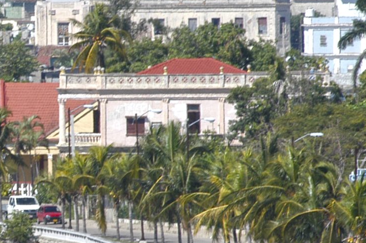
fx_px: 12293
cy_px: 167
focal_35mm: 1210
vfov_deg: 1.1
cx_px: -120
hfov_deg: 1.7
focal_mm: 200
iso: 200
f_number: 14
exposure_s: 1/160
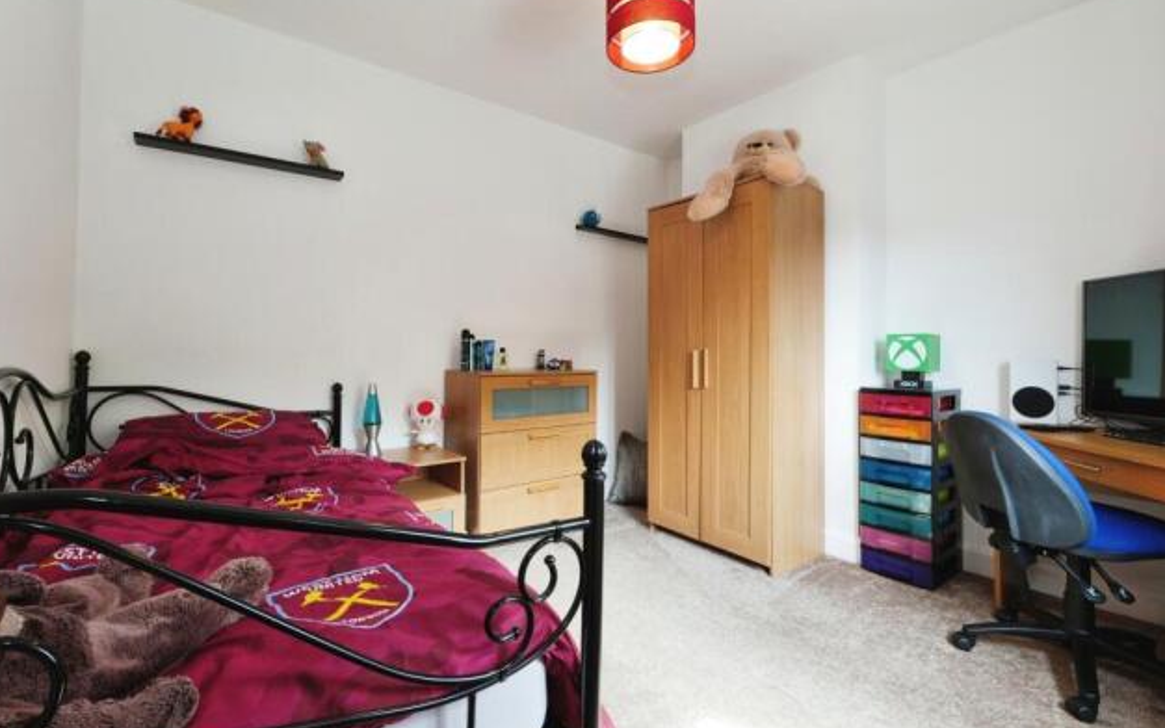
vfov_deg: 71.2
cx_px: 559
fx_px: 508
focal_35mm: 16
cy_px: 352
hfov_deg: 97.8
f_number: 8
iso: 250
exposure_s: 1/10
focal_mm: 10
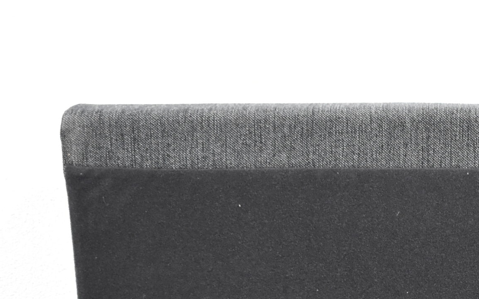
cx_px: 452
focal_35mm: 85
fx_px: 1111
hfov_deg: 23.5
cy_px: 329
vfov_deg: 15.0
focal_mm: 25
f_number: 4
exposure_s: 1/125
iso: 2800
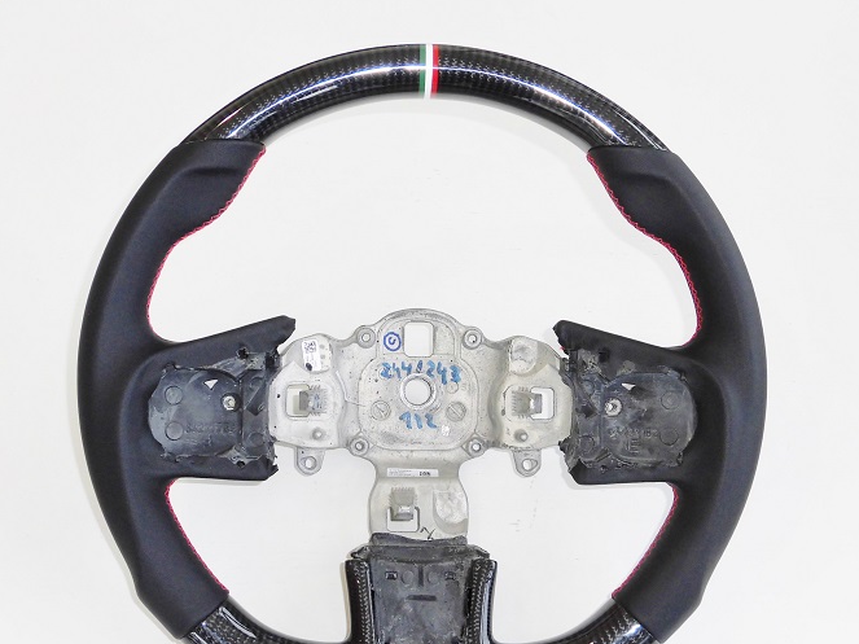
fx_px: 1141
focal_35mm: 46
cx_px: 404
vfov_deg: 31.4
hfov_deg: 41.2
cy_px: 381
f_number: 3.7
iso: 100
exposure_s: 1/100
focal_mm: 6.77
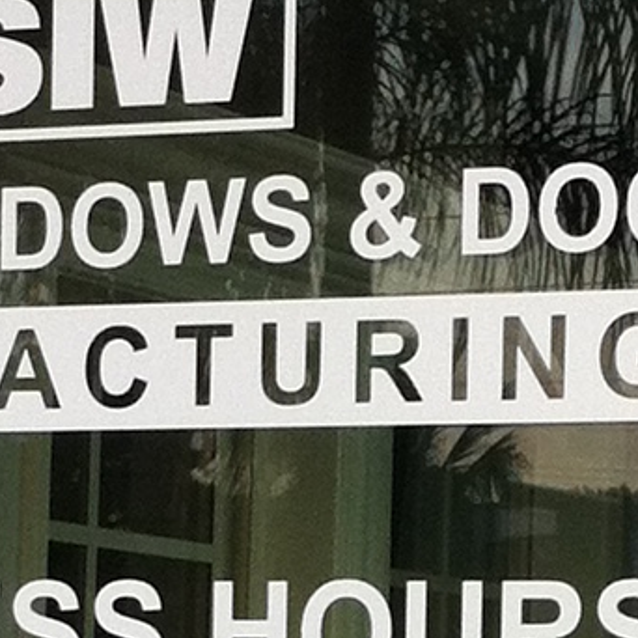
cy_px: 916
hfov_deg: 7.5
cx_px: 287
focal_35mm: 234
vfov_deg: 7.4
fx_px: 4879
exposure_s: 1/120
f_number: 2.8
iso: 125
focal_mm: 3.85
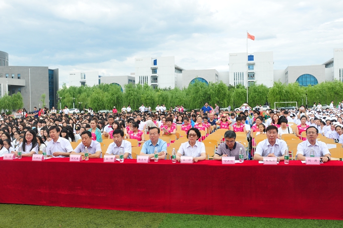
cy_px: 114
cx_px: 172
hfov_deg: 53.2
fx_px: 343
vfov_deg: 36.8
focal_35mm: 36
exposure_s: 1/200
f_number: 8
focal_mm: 24
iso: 250
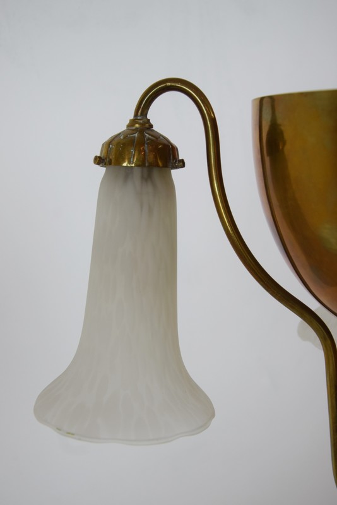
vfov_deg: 38.9
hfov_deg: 26.5
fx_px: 715
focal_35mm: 51
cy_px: 252
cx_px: 168
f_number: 6.3
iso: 400
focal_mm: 34
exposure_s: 1/160
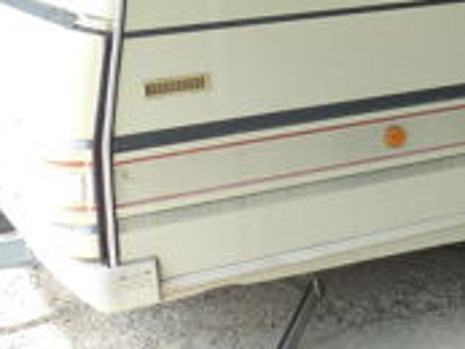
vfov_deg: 16.7
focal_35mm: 86
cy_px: -21
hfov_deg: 21.3
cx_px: 543
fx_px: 1156
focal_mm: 5.6
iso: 160
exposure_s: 1/200
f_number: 4
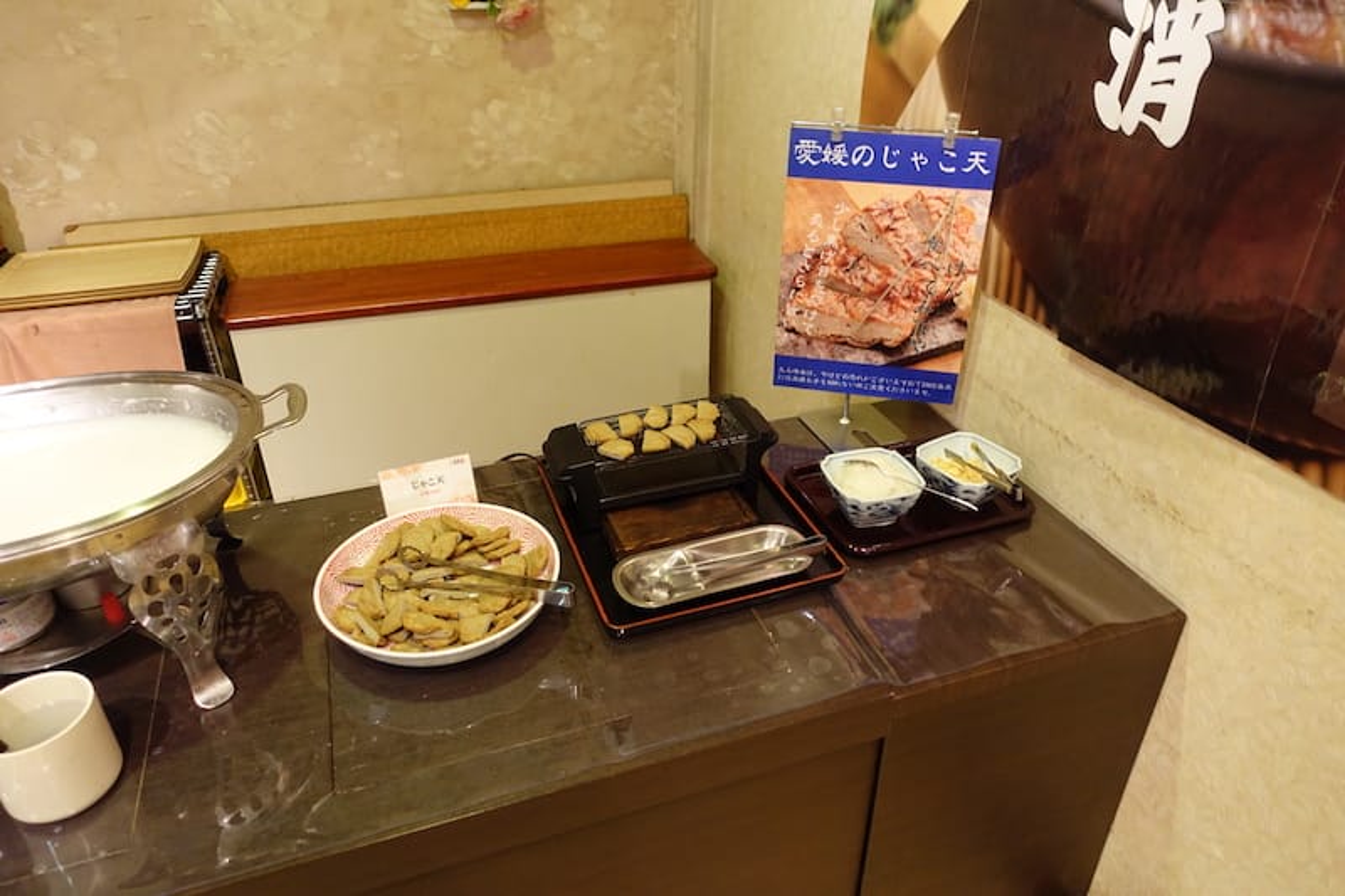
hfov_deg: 73.8
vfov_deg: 53.1
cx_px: 672
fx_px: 896
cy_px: 448
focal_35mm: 24
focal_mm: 8.8
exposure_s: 1/30
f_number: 1.8
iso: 500
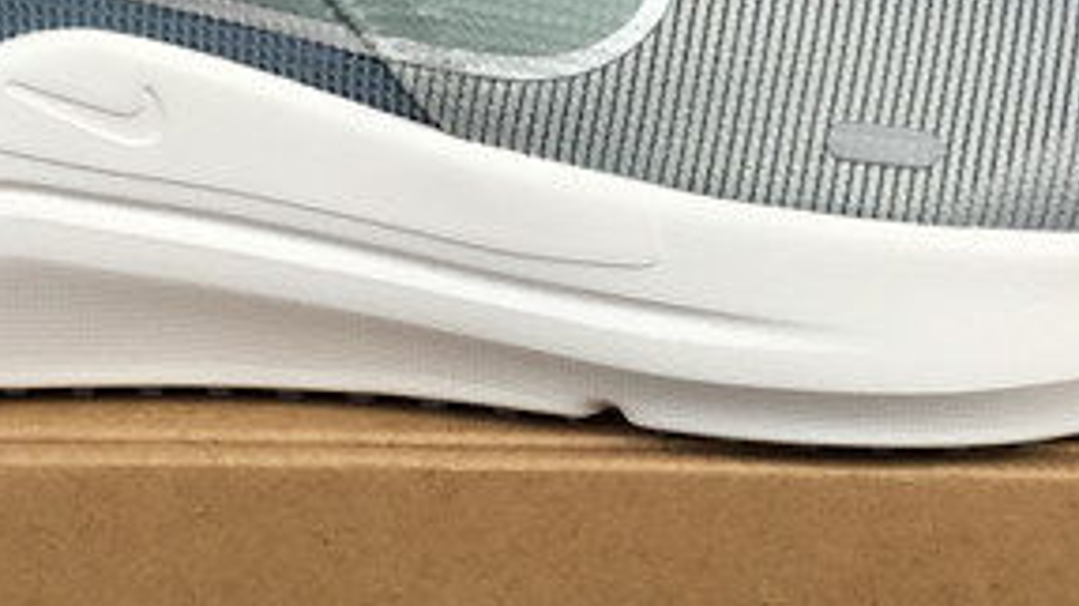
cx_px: 470
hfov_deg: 20.2
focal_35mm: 106
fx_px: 3031
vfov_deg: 11.4
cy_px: 228
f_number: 2.4
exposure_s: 1/176
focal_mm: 3.3
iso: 25
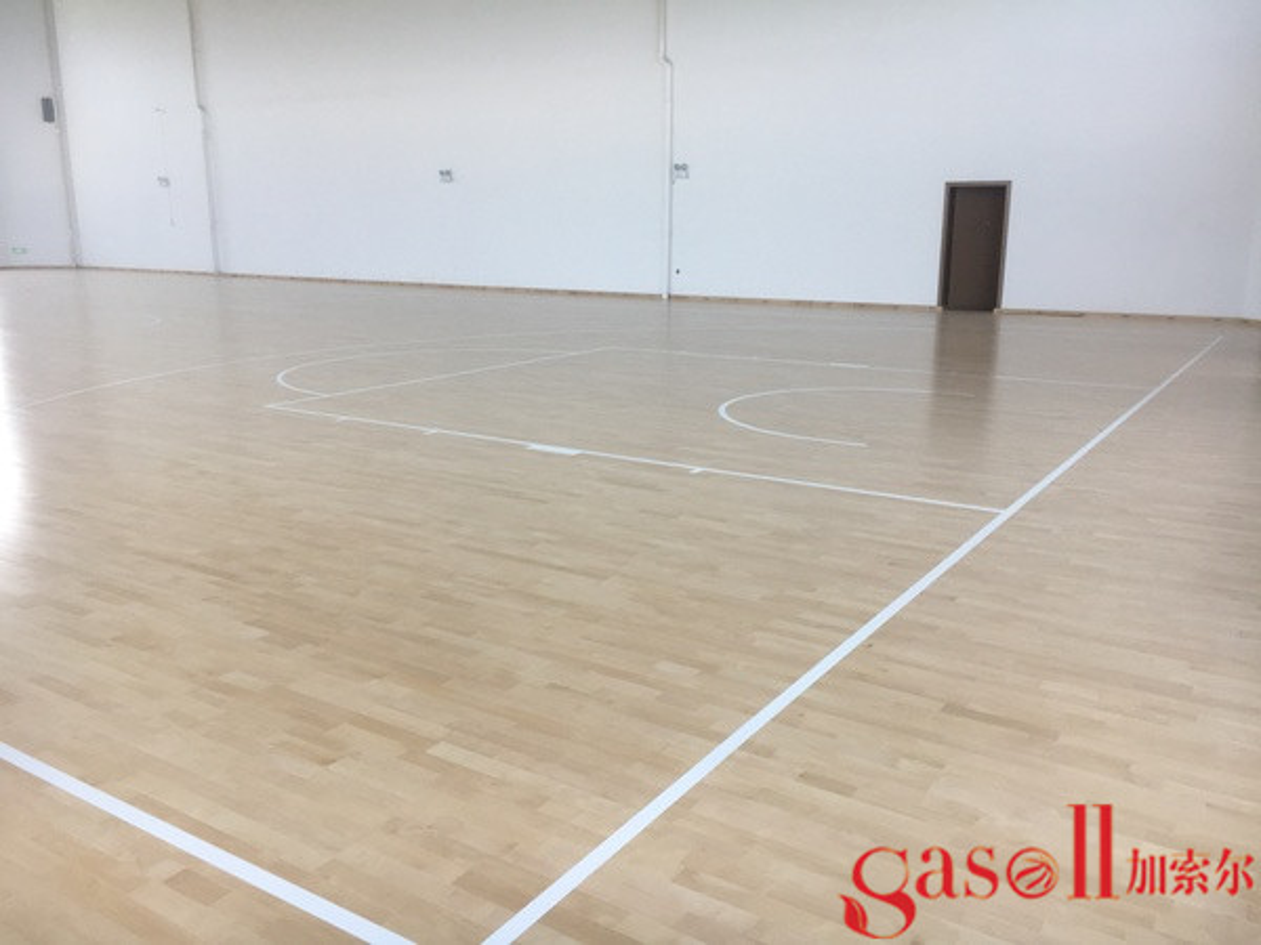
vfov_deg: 48.2
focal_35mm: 29
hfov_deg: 61.7
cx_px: 630
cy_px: 472
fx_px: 1056
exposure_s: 1/100
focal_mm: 4.15
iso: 25
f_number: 2.2
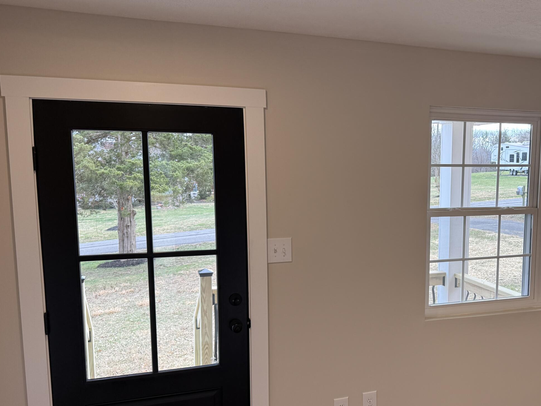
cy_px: 244
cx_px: 391
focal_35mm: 37
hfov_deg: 48.6
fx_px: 578
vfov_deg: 38.5
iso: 100
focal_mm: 6.76
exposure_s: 1/190
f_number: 1.78
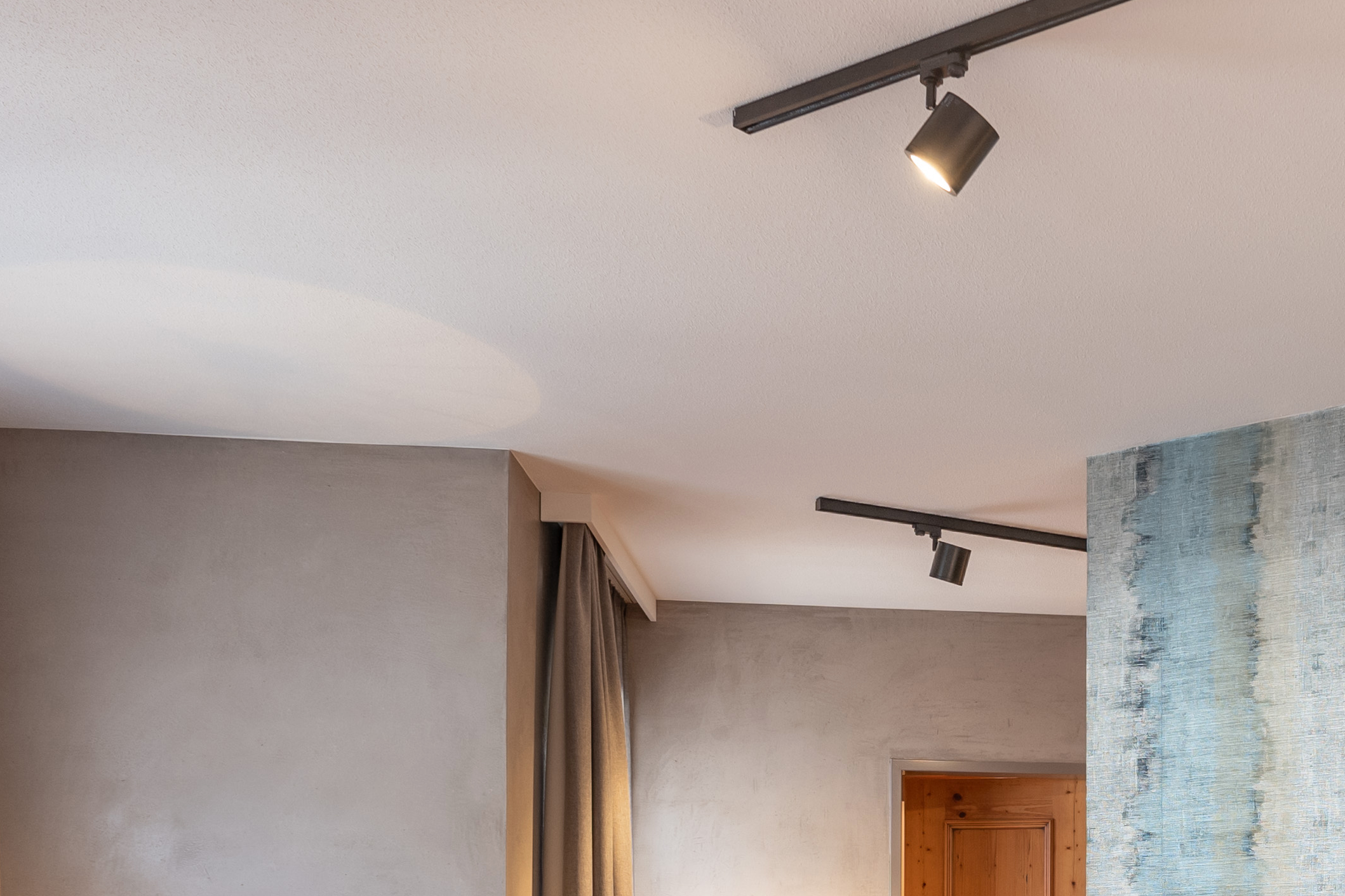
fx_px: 1905
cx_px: 1203
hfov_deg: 36.5
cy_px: 1018
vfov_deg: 24.5
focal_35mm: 51
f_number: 6.8
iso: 100
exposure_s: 1/2
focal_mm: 18
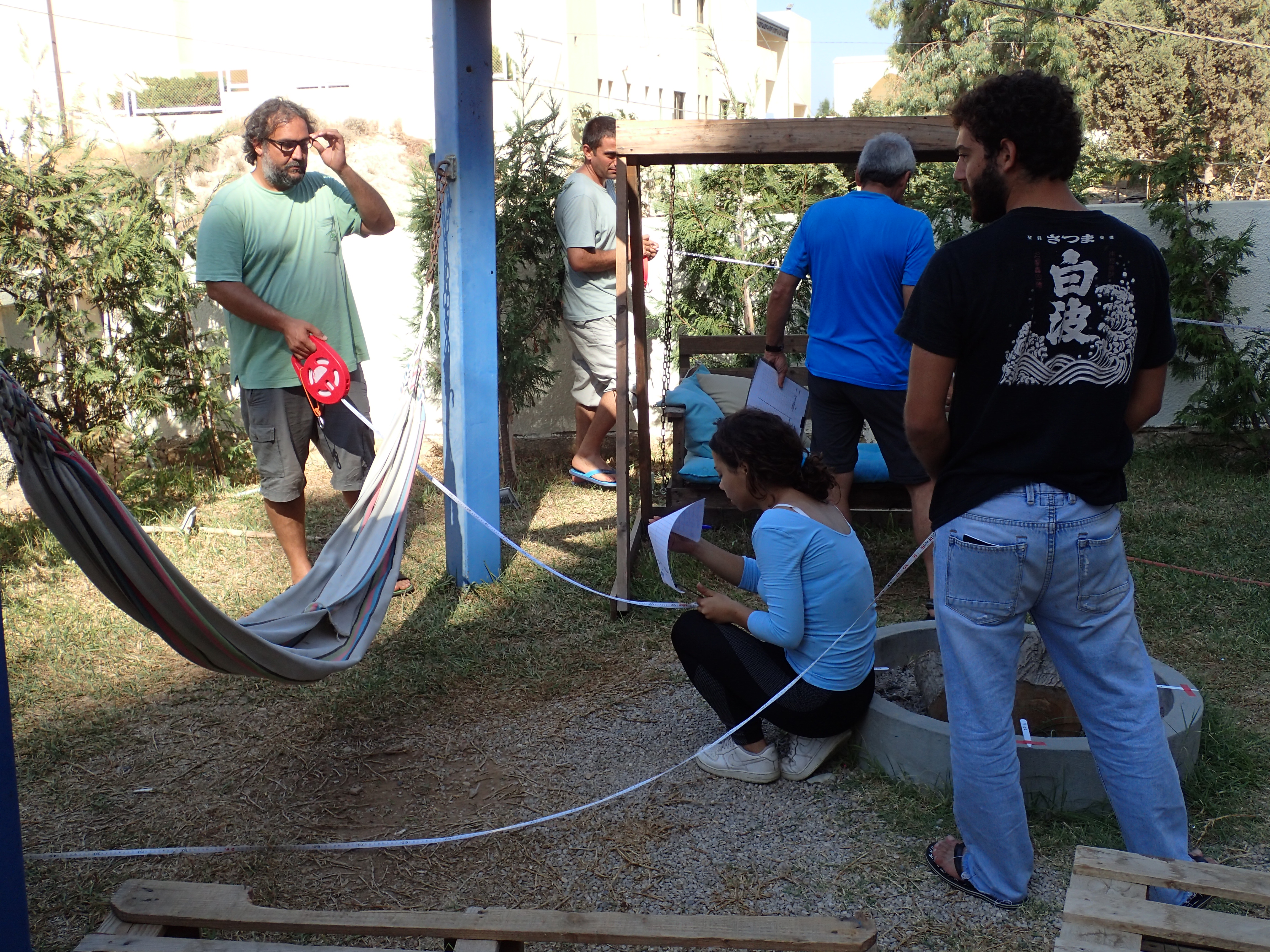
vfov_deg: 37.7
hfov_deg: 49.0
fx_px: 1394
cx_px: 635
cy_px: 476
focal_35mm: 38
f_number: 3.5
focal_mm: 6.86
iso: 100
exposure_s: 1/400
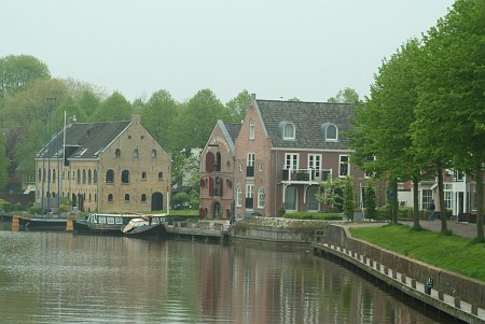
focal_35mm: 128
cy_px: 162
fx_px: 1726
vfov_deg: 10.7
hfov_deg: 16.0
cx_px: 242
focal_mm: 85
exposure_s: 1/180
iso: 400
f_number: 6.7
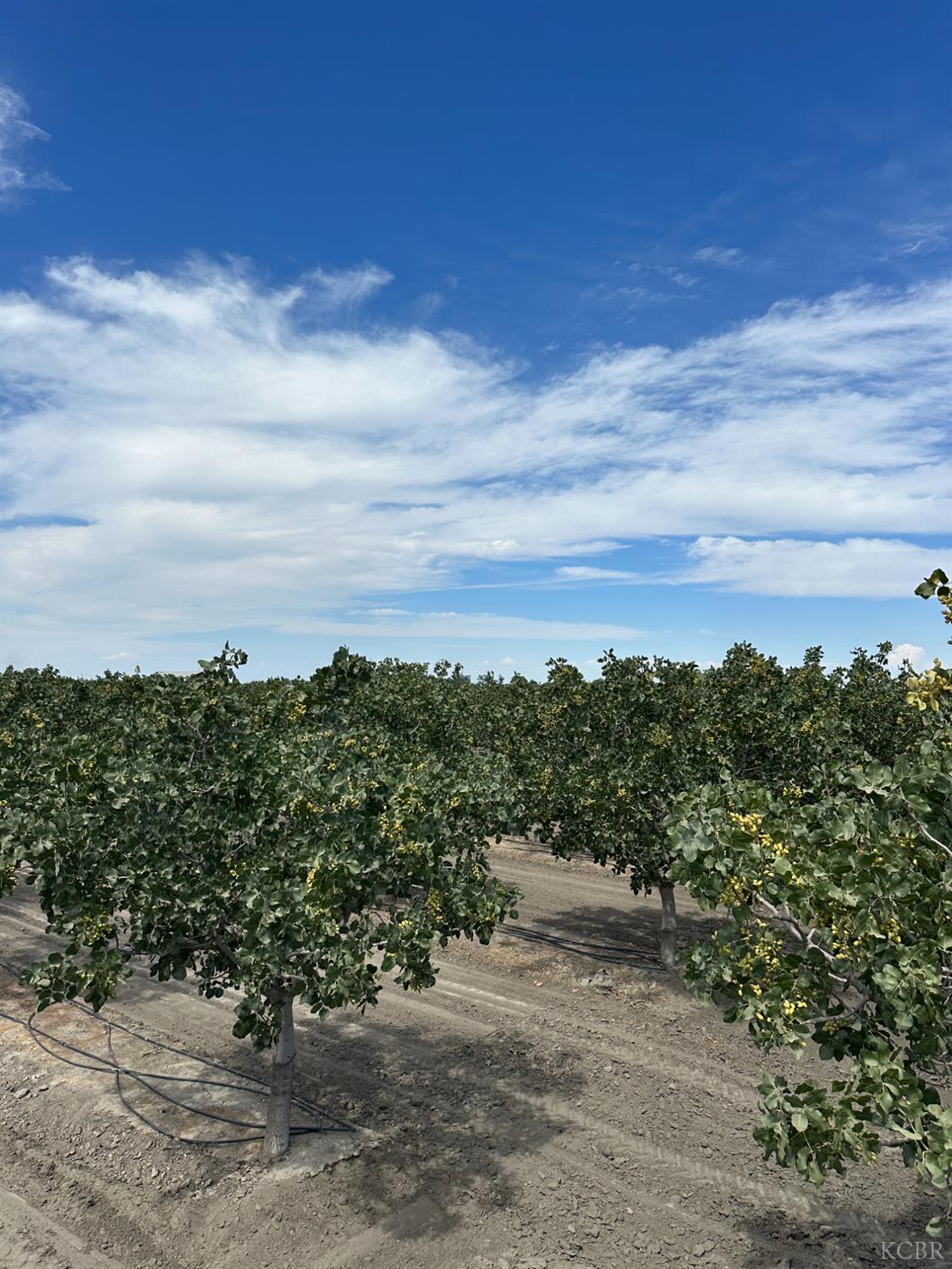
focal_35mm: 24
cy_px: 634
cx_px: 476
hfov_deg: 56.8
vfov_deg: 71.6
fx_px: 880
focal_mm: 6.86
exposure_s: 1/7042
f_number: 1.78
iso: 80
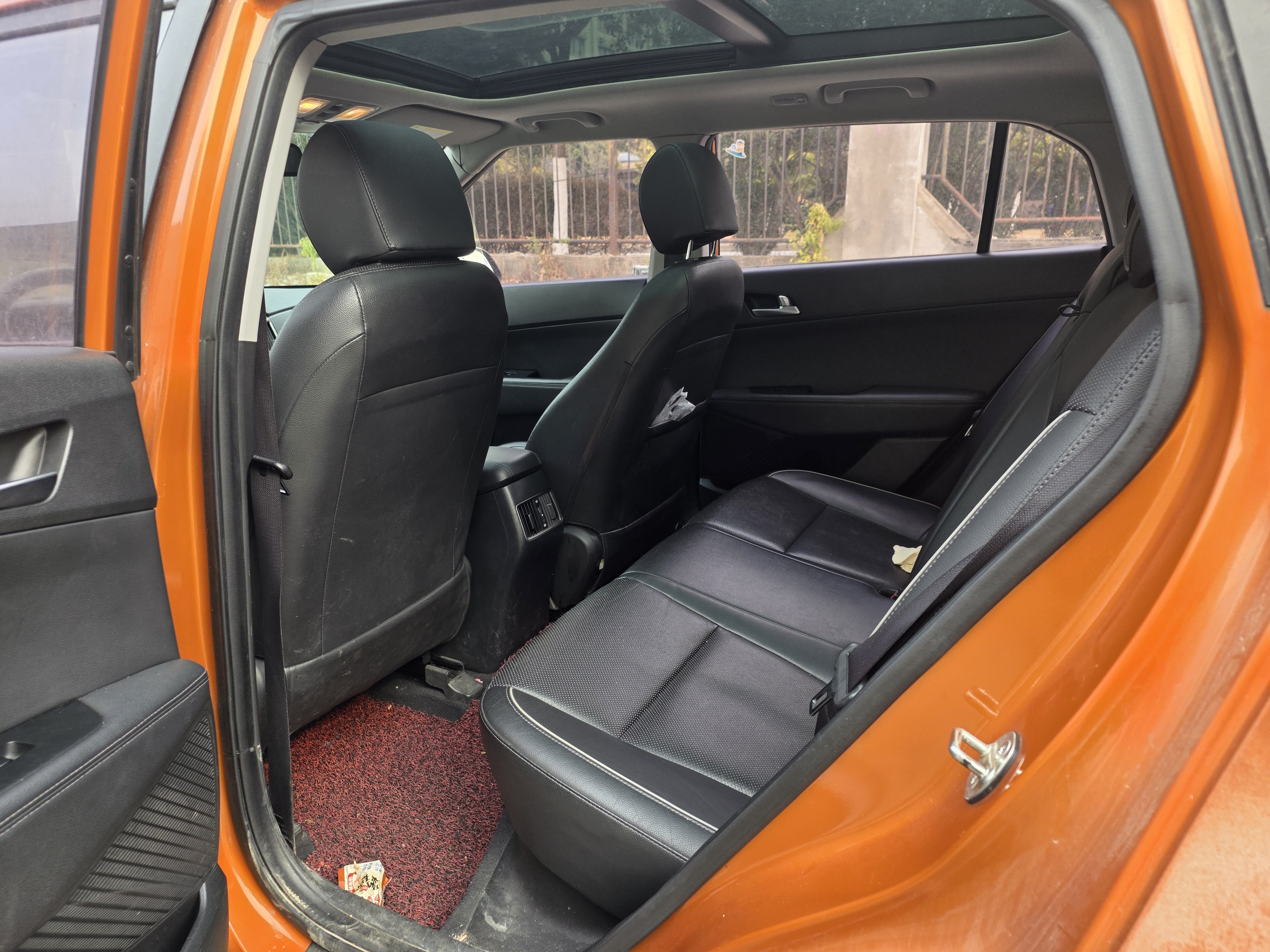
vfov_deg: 58.9
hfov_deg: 73.9
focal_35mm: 23
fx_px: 844
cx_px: 635
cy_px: 476
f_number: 1.7
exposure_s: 1/180
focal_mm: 6.25
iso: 50
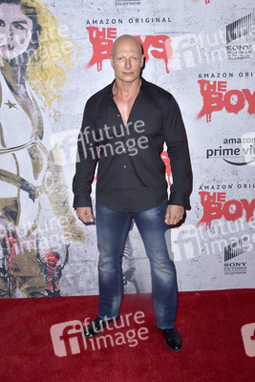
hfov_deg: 41.1
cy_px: 191
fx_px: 340
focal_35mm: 32
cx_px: 128
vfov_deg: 58.7
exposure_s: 1/250
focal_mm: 32
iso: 320
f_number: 7.1
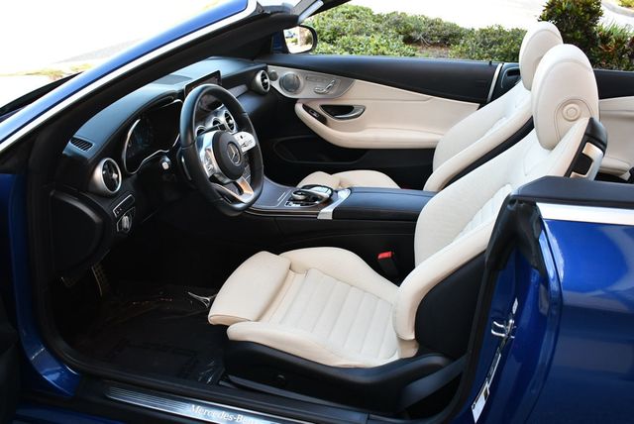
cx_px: 317
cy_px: 212
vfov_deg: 36.9
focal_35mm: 36
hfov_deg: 53.1
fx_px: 635
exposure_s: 1/250
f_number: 3.5
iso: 400
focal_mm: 18
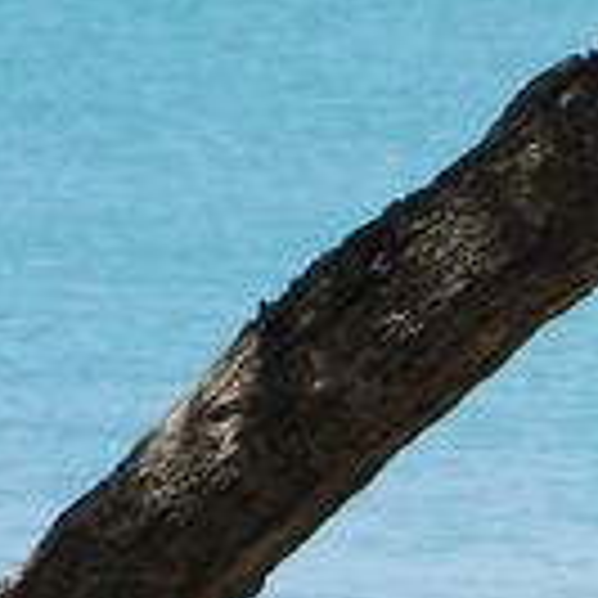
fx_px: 20190
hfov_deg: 1.7
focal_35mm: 1033
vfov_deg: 1.7
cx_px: 602
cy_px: 328
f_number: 6.3
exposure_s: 1/400
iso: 80
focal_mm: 33.17
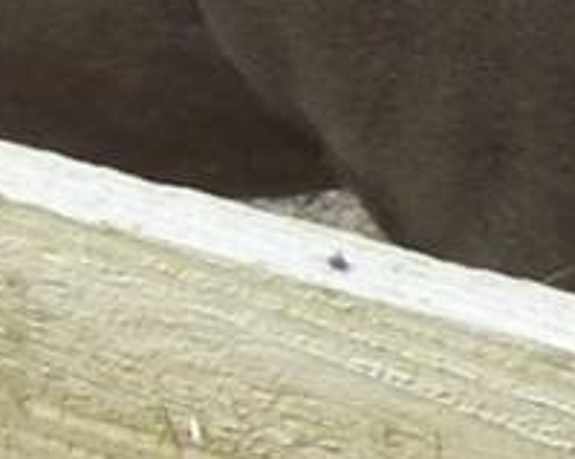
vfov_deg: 4.4
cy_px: 170
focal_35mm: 353
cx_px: 1667
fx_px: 6004
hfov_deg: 5.2
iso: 80
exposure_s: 1/174
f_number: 3
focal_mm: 7.6
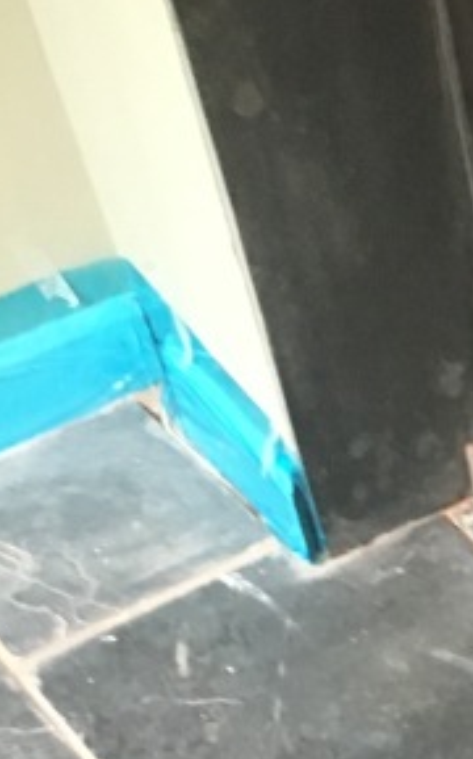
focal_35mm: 109
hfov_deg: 10.8
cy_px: 875
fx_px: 2254
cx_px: 999
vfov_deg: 18.3
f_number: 2.2
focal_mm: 4.15
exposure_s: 1/33
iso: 200
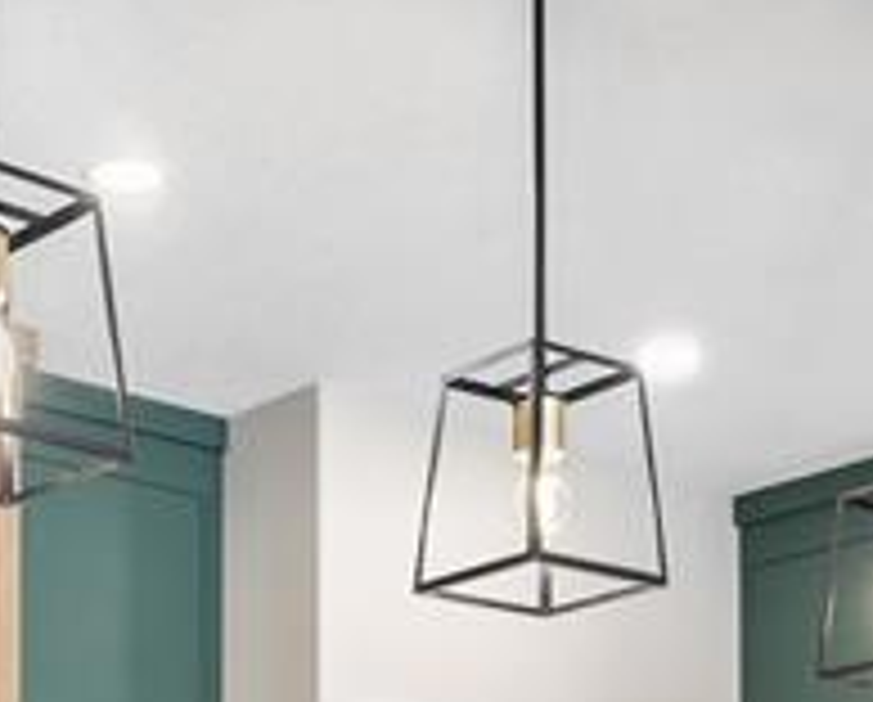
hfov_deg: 22.0
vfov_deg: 15.4
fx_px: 2239
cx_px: 333
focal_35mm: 86
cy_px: 1260
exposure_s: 1/6
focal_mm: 17.5
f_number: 9
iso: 400
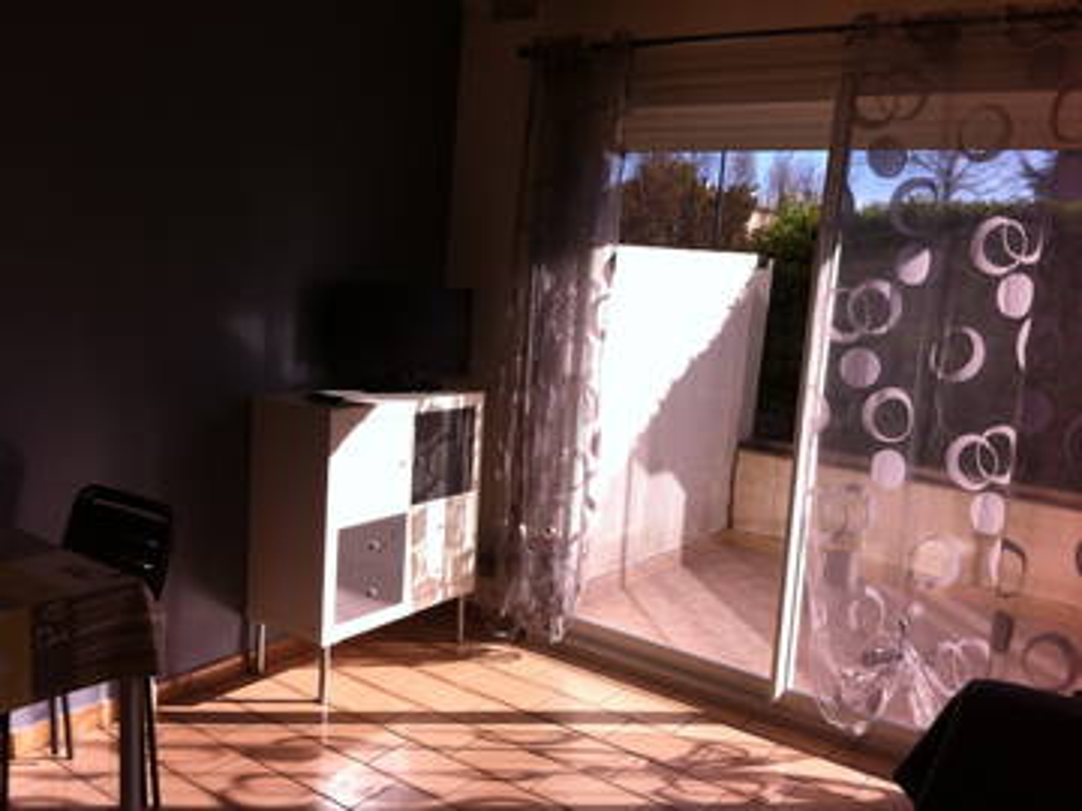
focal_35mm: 35
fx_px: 1094
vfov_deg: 40.7
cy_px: 406
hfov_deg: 52.6
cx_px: 541
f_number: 2.8
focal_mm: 3.85
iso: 80
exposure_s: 1/702
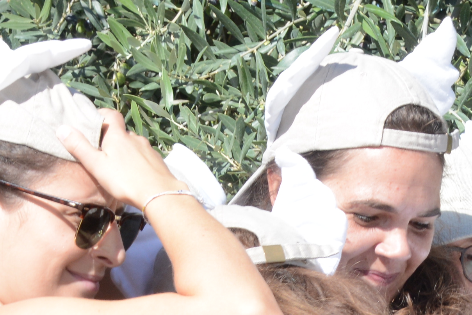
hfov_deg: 3.8
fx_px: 7184
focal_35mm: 548
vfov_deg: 2.5
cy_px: 410
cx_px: 255
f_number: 13
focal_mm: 120
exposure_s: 1/250
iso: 500
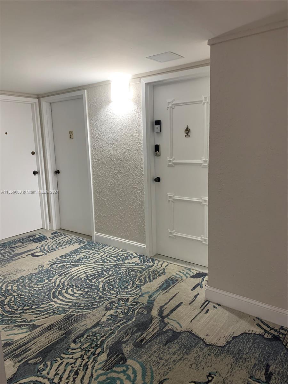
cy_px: 192
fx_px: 288
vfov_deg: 67.3
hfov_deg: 53.1
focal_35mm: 26
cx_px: 144
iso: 200
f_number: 1.8
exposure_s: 1/60
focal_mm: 4.25
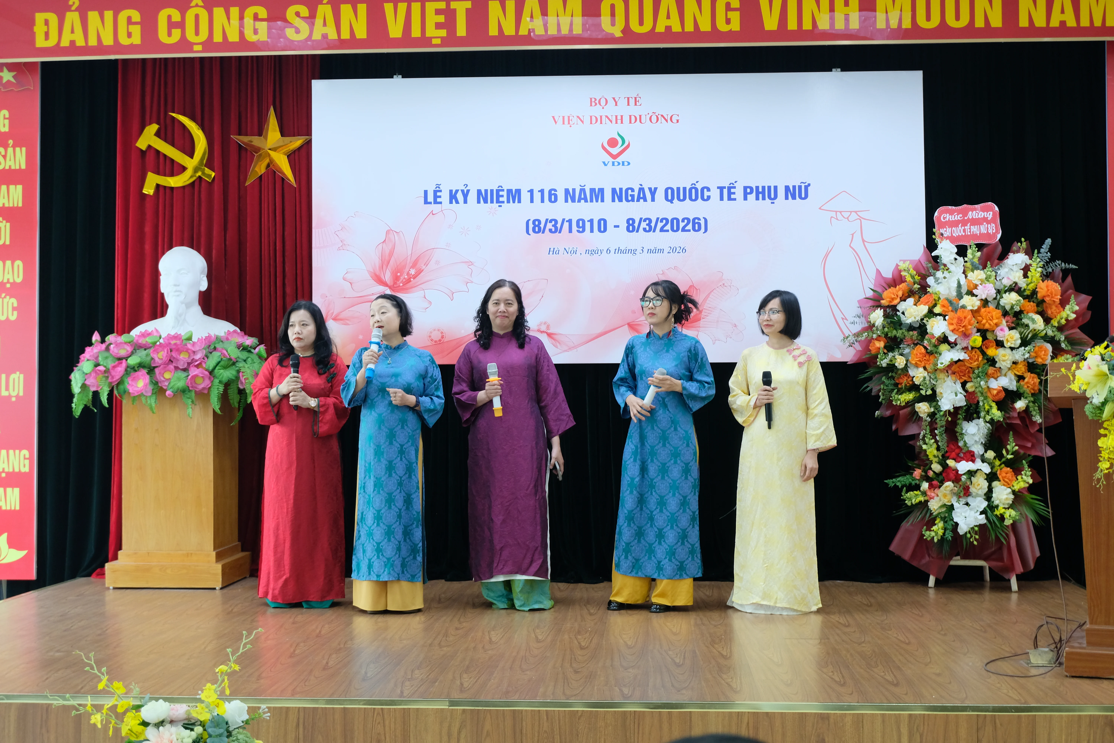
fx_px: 1454
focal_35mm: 47
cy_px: 372
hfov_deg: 41.9
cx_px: 557
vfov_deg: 28.6
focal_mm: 31.4
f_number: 4.7
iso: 1000
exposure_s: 1/30
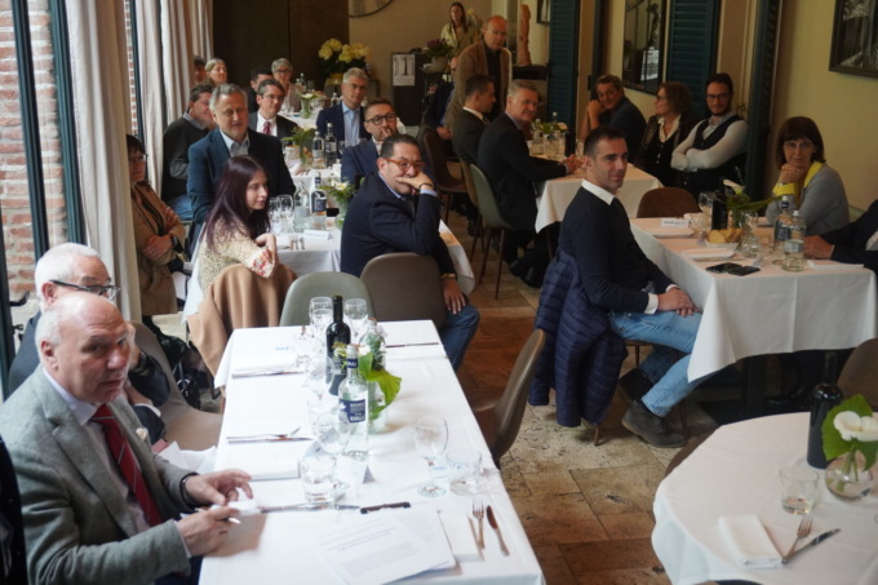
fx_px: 1061
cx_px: 439
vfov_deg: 30.8
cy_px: 292
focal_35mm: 44
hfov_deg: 45.0
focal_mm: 29
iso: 1250
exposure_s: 1/80
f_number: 4.5
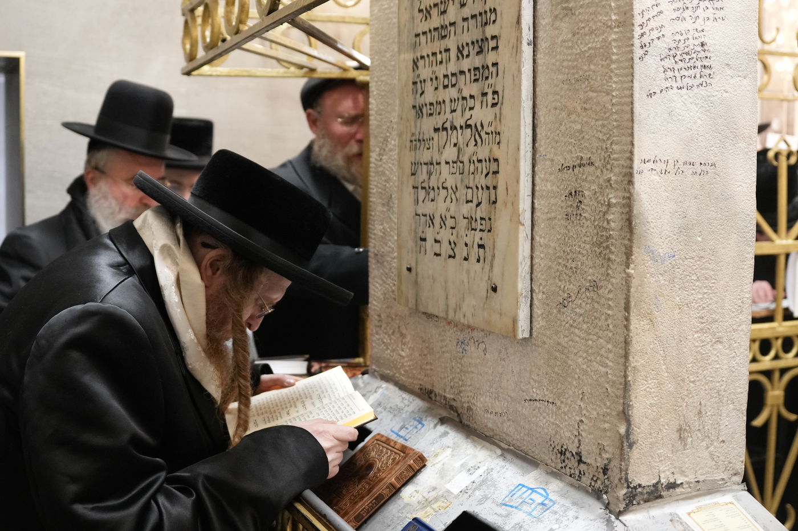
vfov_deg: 31.9
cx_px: 399
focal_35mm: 42
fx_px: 931
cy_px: 266
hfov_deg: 46.4
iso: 2500
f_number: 2.8
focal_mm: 28
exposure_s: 1/160
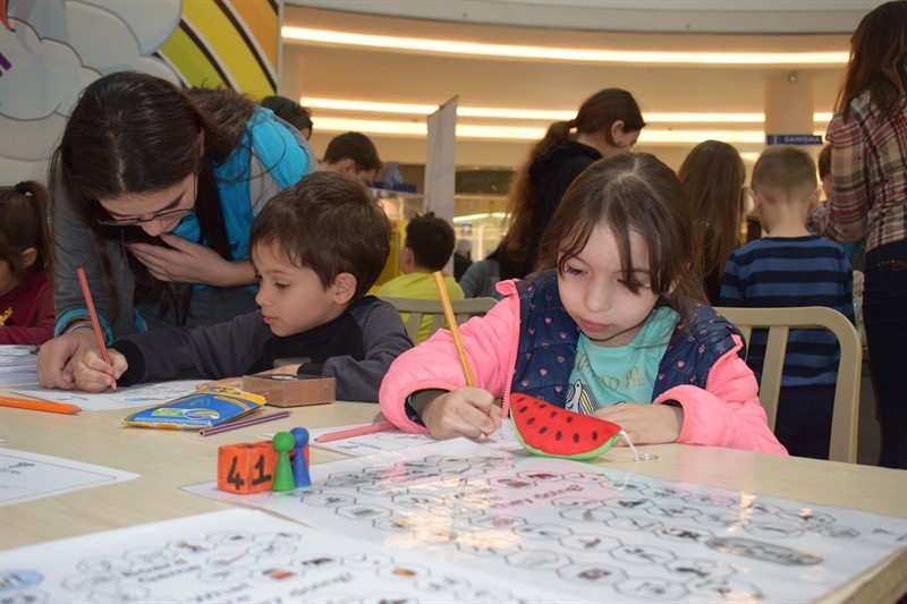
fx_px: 945
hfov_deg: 51.3
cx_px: 454
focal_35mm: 38
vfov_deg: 35.5
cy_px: 302
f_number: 5
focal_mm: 25
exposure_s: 1/100
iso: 800
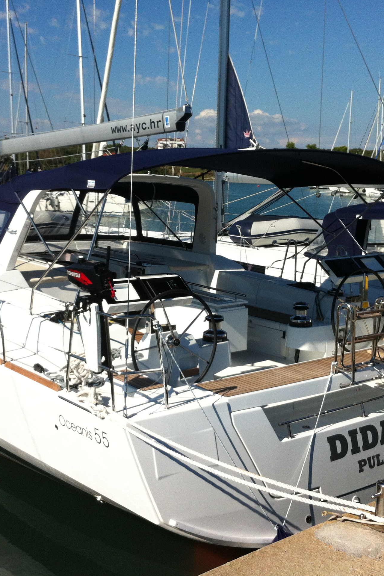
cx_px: 175
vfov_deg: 40.3
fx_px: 784
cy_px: 287
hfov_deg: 27.5
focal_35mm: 49
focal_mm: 3.85
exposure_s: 1/3771
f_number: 2.8
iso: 125
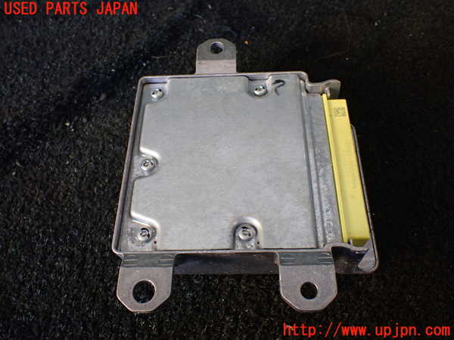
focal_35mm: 30
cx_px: 227
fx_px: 393
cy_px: 170
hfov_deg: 60.0
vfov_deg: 46.8
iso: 250
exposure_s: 1/125
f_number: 2.3
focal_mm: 5.4
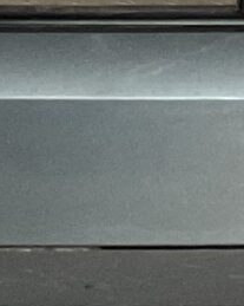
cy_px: -243
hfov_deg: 5.5
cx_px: -58
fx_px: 2529
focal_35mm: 280
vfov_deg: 6.7
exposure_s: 1/50
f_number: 1.8
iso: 250
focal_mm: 3
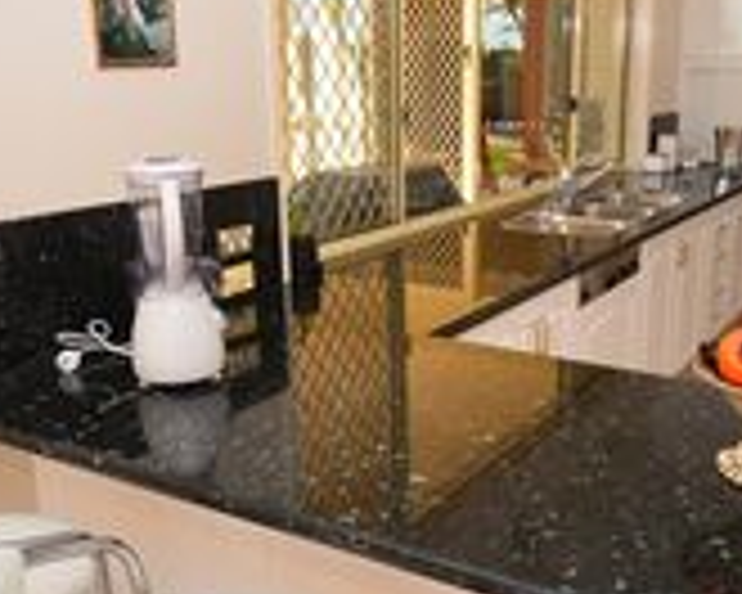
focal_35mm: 40
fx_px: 878
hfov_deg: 45.3
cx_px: 481
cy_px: 317
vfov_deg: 37.3
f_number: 9
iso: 560
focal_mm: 10
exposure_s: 1/125
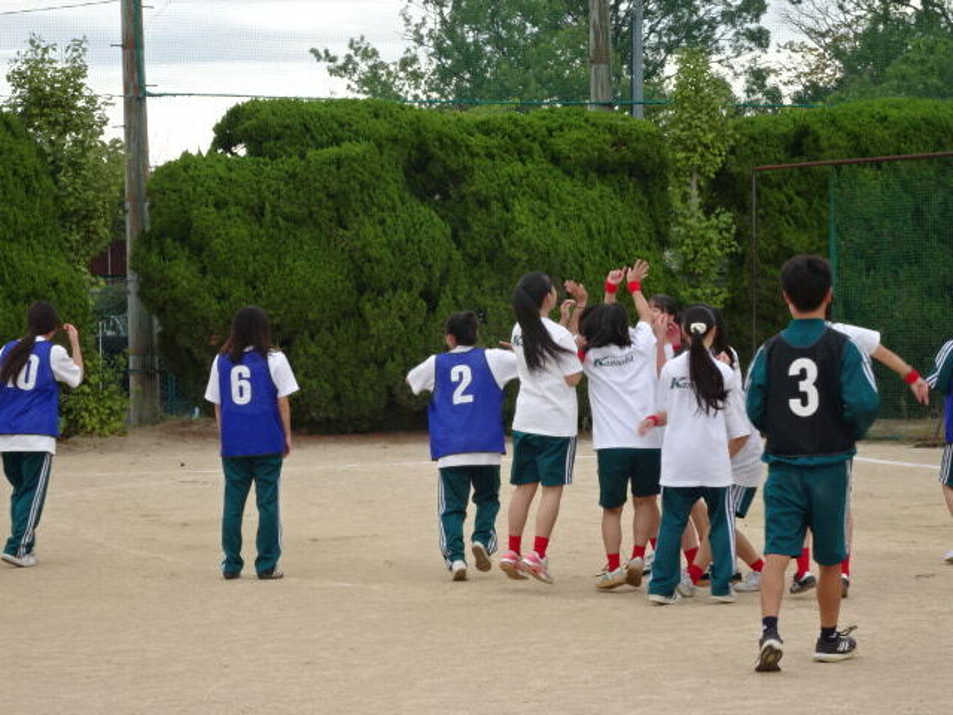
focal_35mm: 112
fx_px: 3083
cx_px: 476
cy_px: 358
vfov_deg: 13.2
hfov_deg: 17.6
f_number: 5.6
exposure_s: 1/125
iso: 125
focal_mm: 19.1
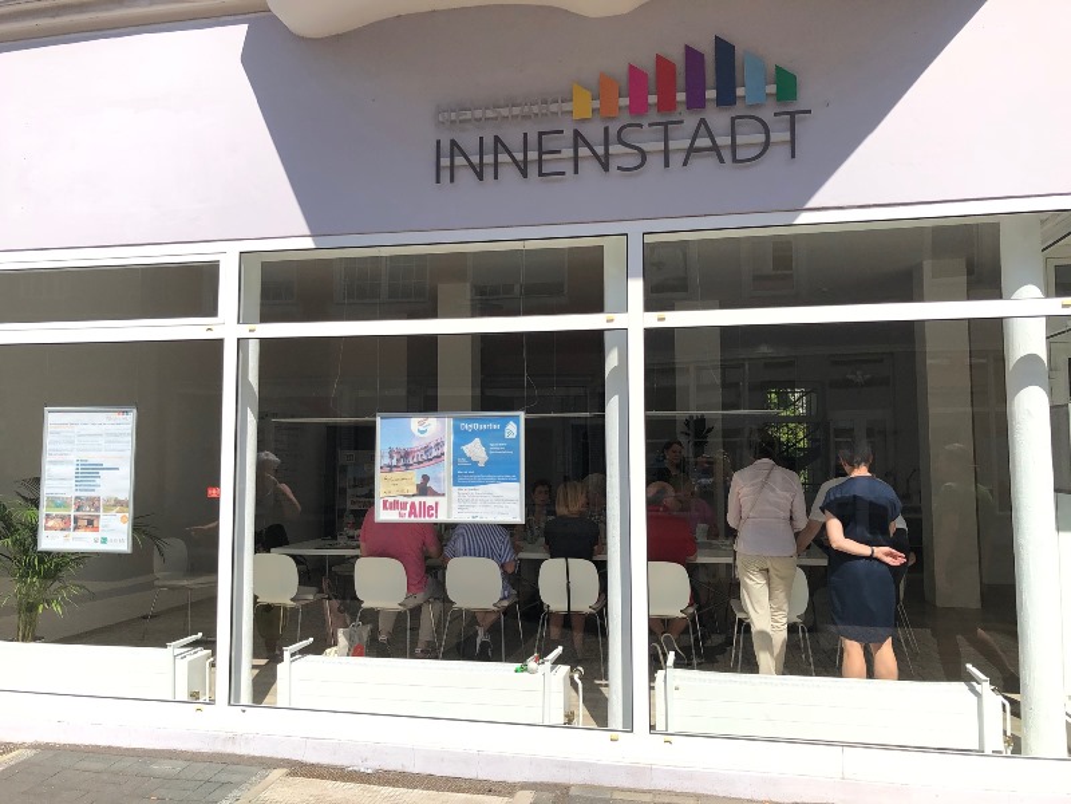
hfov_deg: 63.4
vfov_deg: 49.7
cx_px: 536
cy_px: 402
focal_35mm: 28
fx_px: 866
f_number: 1.8
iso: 20
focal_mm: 3.99
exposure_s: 1/2288
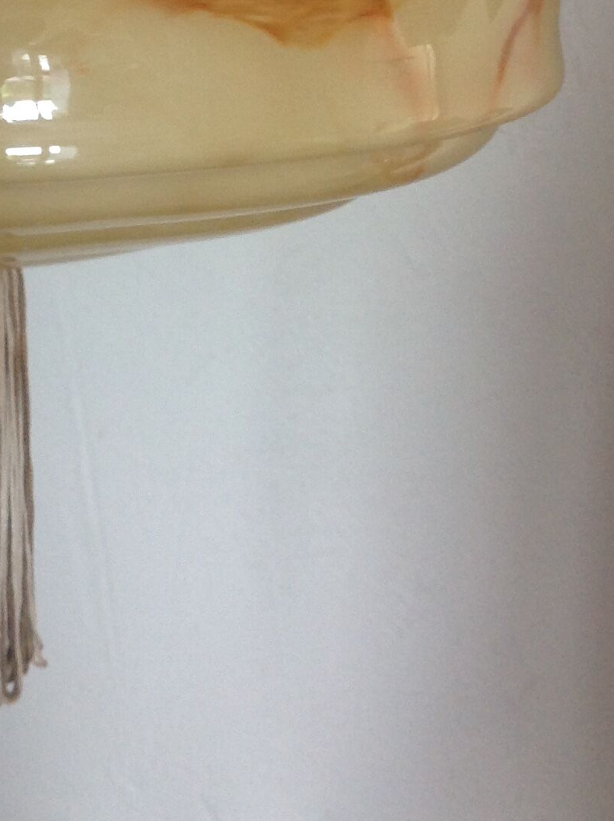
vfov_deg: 22.7
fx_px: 1991
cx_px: -11
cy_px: 80
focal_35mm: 84
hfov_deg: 17.1
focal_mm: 4.28
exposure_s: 1/15
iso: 80
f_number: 2.4
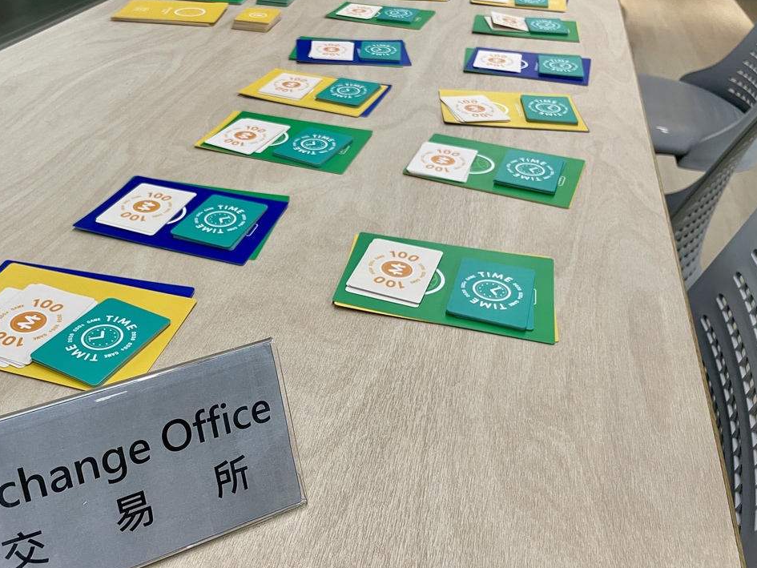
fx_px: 722
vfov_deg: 42.9
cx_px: 281
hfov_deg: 54.7
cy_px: 305
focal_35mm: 33
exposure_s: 1/60
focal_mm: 4.2
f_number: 1.6
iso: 100
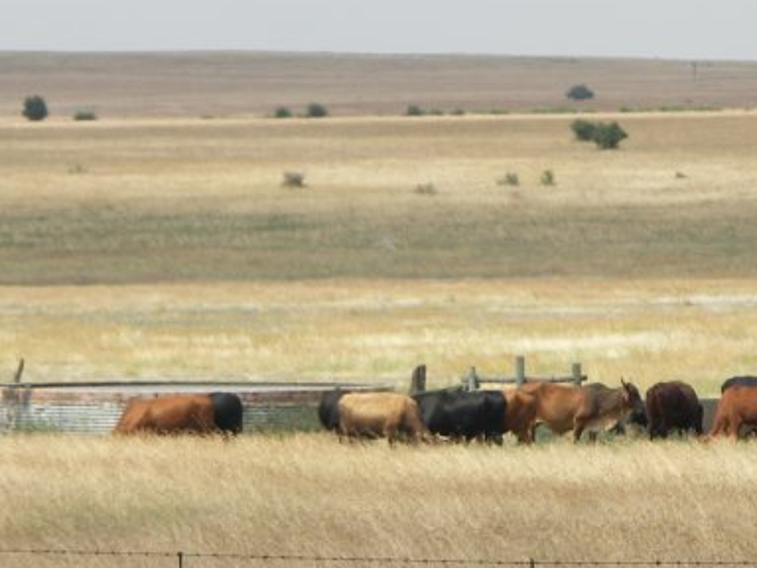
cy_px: 185
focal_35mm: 417
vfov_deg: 3.6
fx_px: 9119
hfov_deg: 4.8
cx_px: 363
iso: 50
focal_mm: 50.8
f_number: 5
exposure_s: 1/400
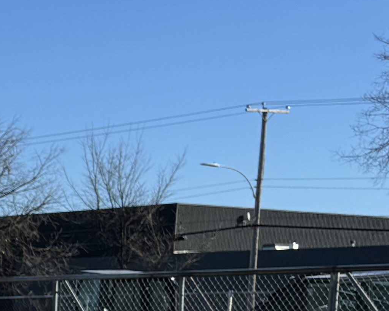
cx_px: -629
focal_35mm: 131
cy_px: 494
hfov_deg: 11.4
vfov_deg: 11.2
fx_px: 1508
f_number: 1.78
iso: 80
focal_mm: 6.76
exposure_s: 1/3802
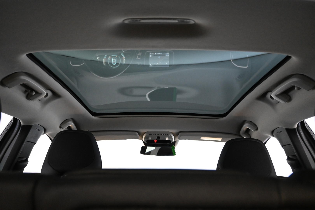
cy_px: 105
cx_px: 158
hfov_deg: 58.3
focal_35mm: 32
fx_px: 282
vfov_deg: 40.8
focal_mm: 21.5
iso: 2800
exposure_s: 1/30
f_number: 4
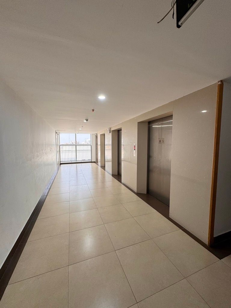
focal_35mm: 14
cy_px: 154
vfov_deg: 102.1
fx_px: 125
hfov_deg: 85.7
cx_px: 116
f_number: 2.2
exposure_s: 1/100
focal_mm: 2.22
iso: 64
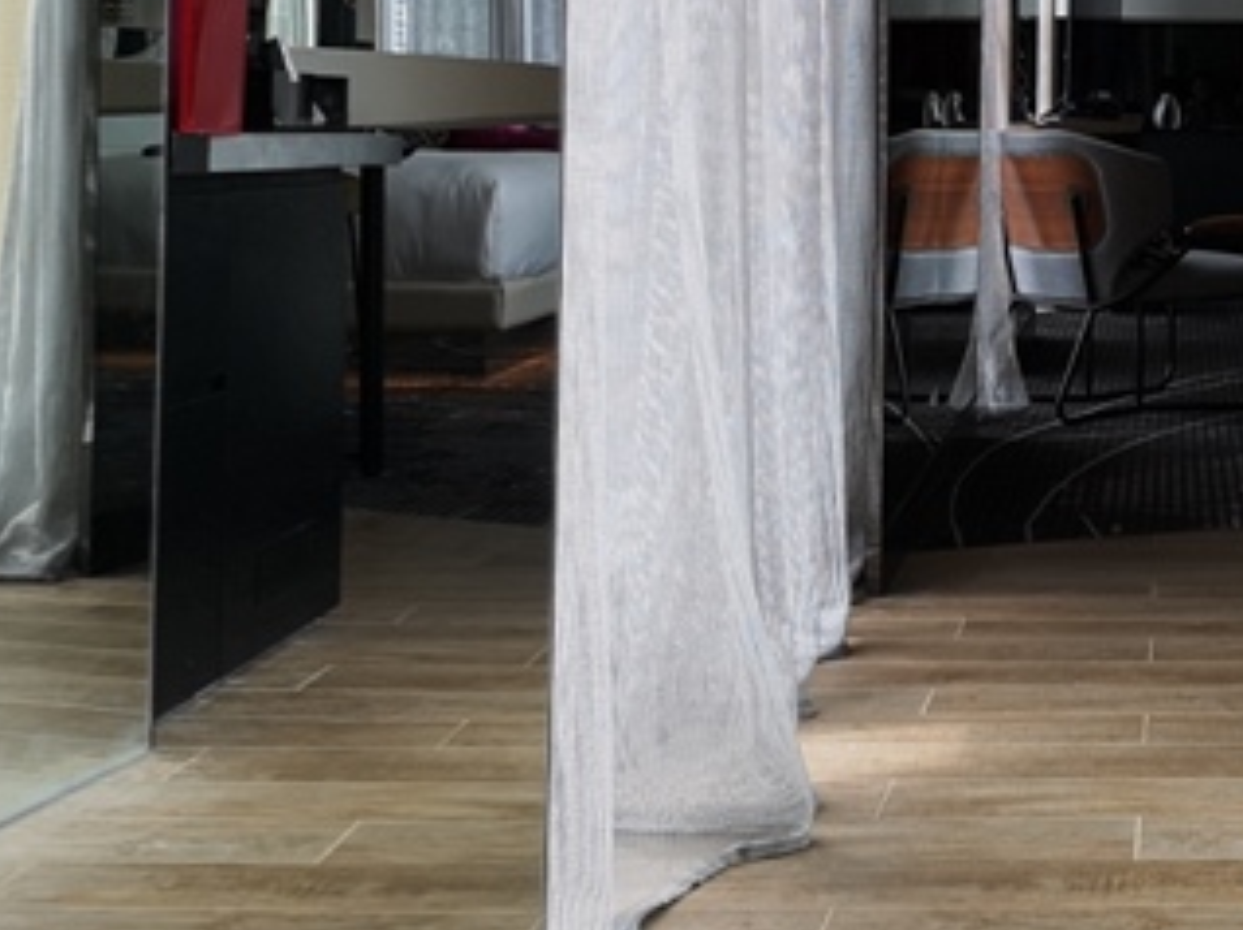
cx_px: 1231
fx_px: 2440
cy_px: -23
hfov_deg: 27.1
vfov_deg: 20.8
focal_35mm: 68
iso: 50
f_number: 1.8
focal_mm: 3.95
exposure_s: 1/157
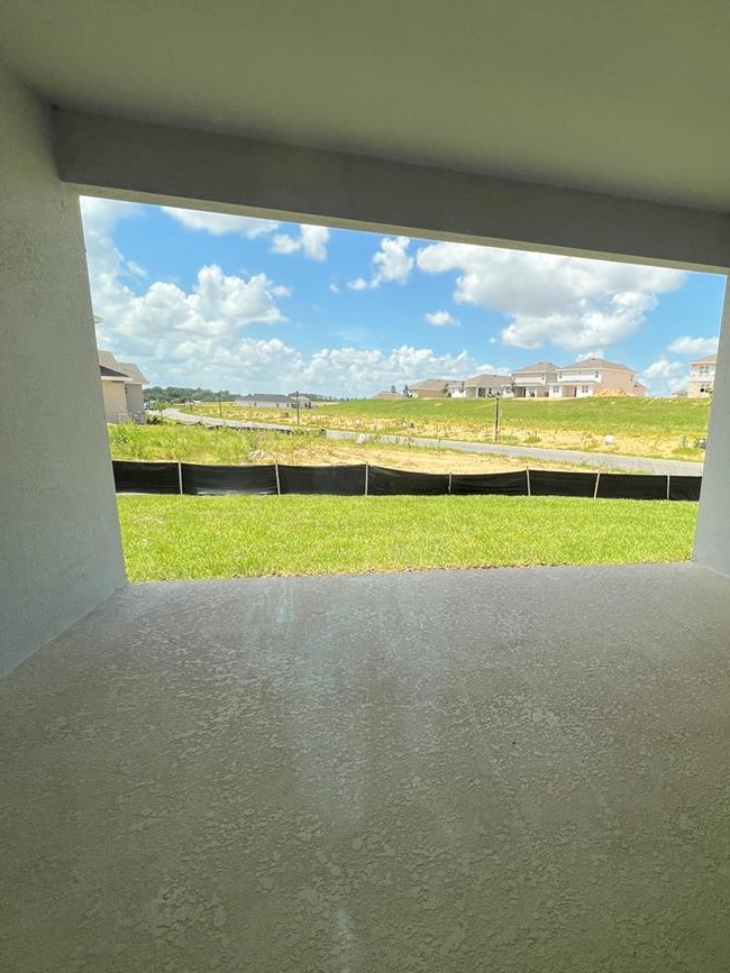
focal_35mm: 18
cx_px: 502
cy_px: 542
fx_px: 506
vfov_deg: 87.4
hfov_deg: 69.0
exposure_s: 1/867
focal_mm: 1.57
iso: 32
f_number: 1.8
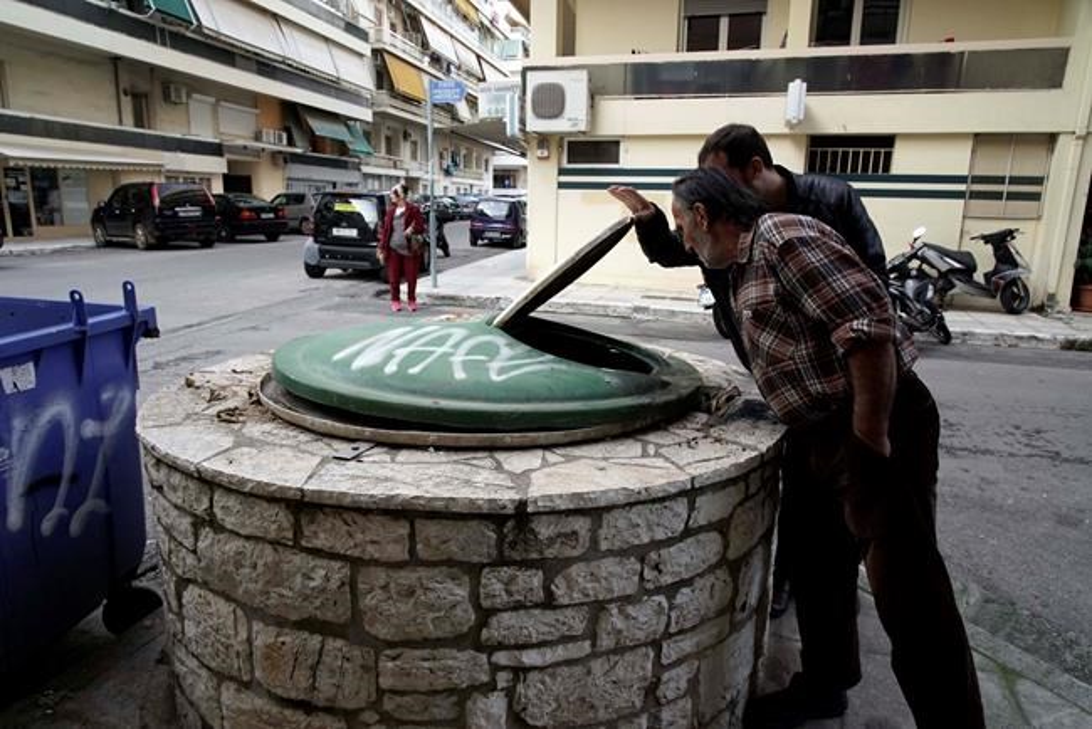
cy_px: 364
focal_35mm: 24
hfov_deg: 73.7
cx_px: 546
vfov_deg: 53.2
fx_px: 728
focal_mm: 24
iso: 1000
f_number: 11
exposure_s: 1/100
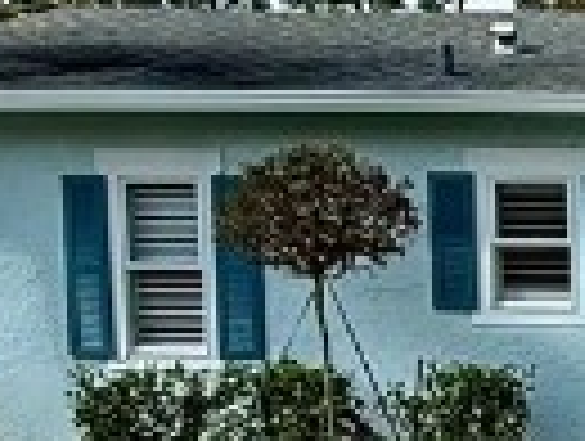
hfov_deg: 15.1
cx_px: 1102
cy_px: 450
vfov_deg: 13.3
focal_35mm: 110
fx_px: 1862
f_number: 2.2
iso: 50
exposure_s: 1/1497
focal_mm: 2.22
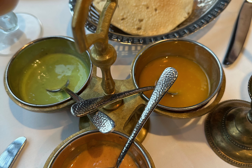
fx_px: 238
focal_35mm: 34
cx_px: 128
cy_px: 84
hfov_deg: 55.8
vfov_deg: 38.9
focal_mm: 6.86
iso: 200
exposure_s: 1/100
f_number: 1.78
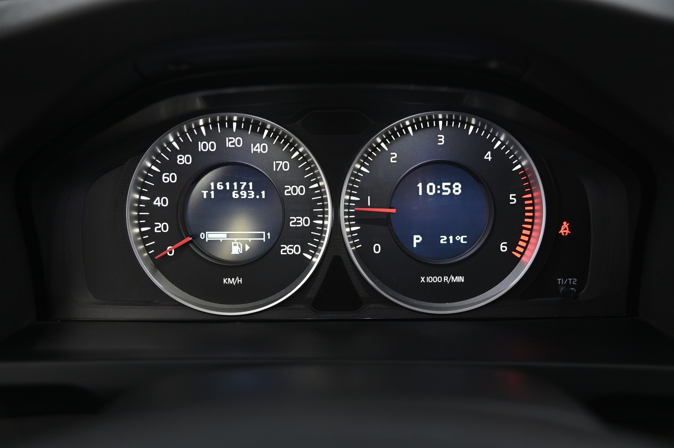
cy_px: 224
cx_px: 337
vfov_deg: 35.0
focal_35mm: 38
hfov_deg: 50.7
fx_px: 711
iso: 2000
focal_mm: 38
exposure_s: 1/25
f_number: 4
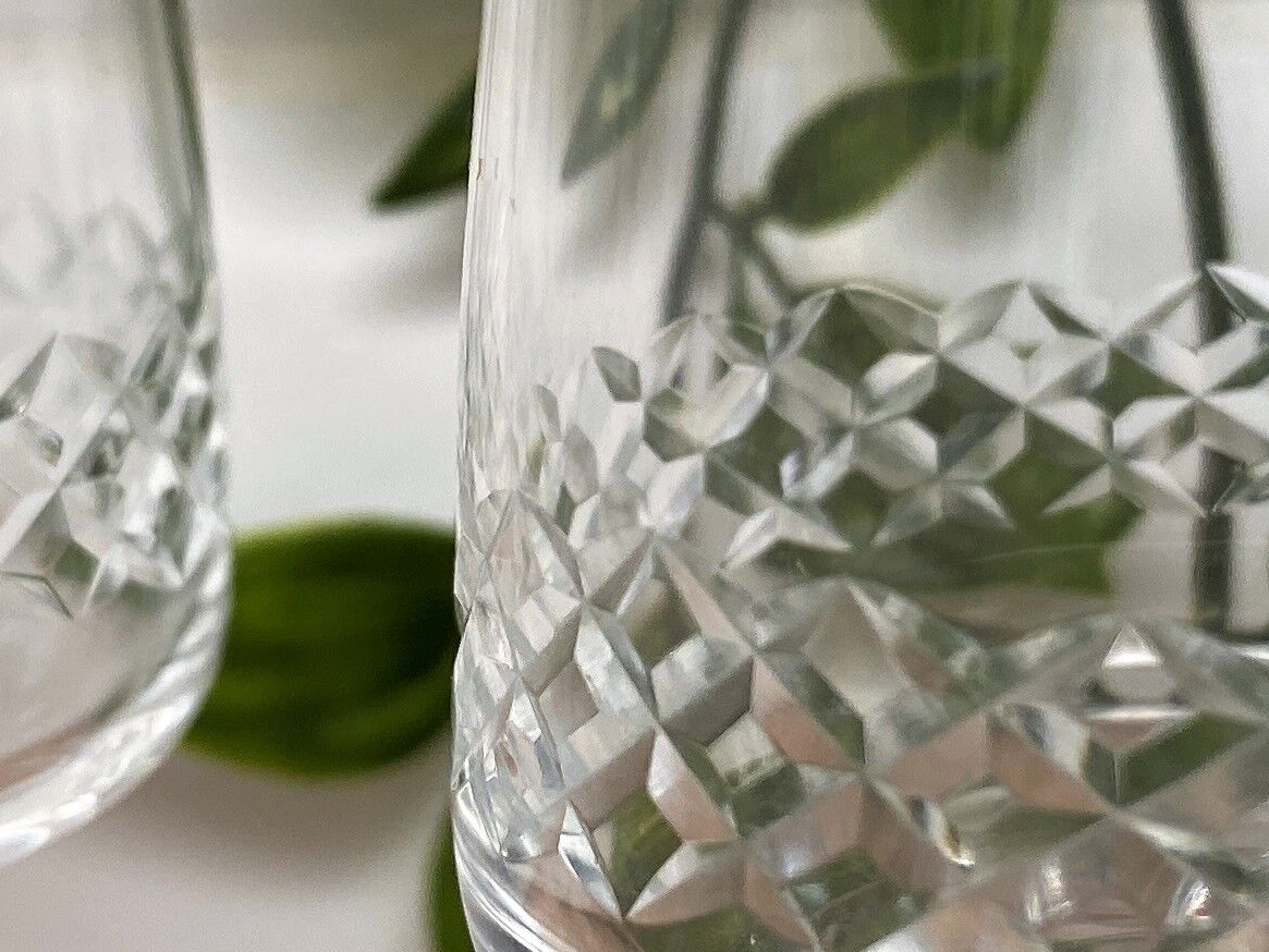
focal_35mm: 90
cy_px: 428
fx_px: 3300
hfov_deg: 21.7
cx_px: 774
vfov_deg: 16.4
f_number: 1.8
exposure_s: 1/121
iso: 64
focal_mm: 4.25
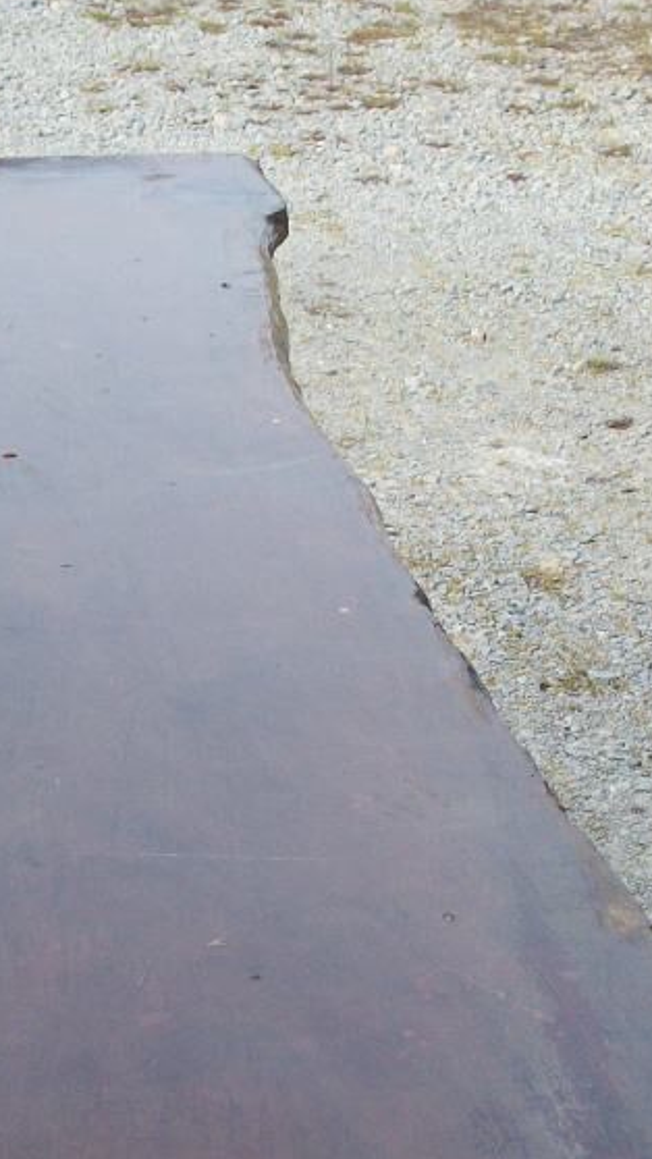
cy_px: 710
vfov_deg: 17.1
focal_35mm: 125
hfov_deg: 9.7
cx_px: 243
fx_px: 3841
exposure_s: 1/125
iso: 80
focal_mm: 8.8
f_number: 3.6
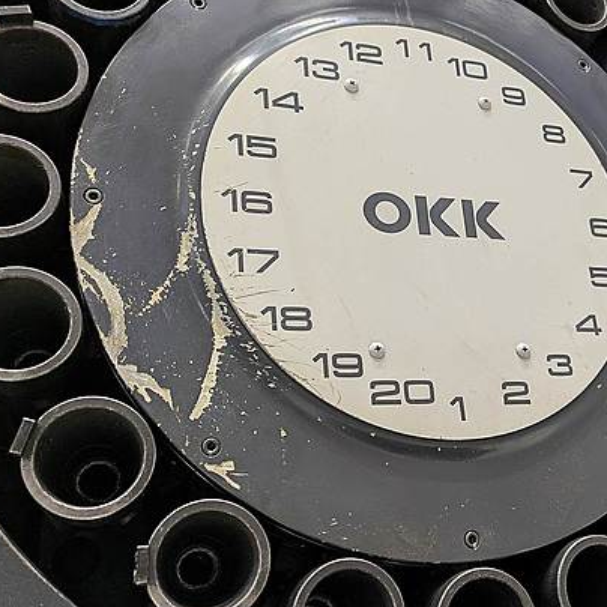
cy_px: 355
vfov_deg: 47.0
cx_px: 392
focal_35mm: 35
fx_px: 694
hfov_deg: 46.6
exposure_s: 1/24
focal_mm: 5.43
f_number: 1.89
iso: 239
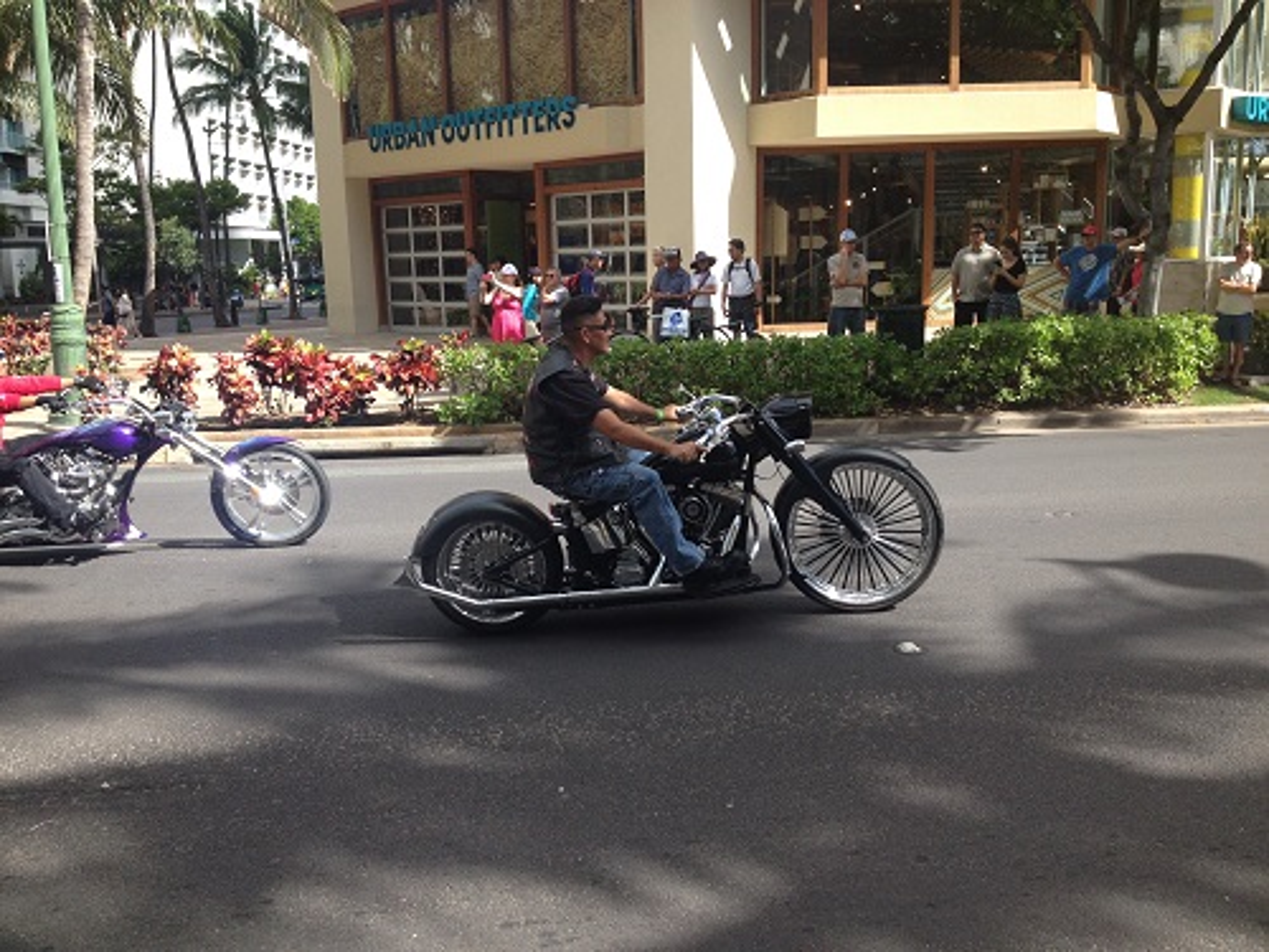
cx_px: 634
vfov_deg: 40.7
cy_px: 476
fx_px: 1283
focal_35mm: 35
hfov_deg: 52.6
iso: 50
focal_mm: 4.28
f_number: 2.4
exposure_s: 1/736
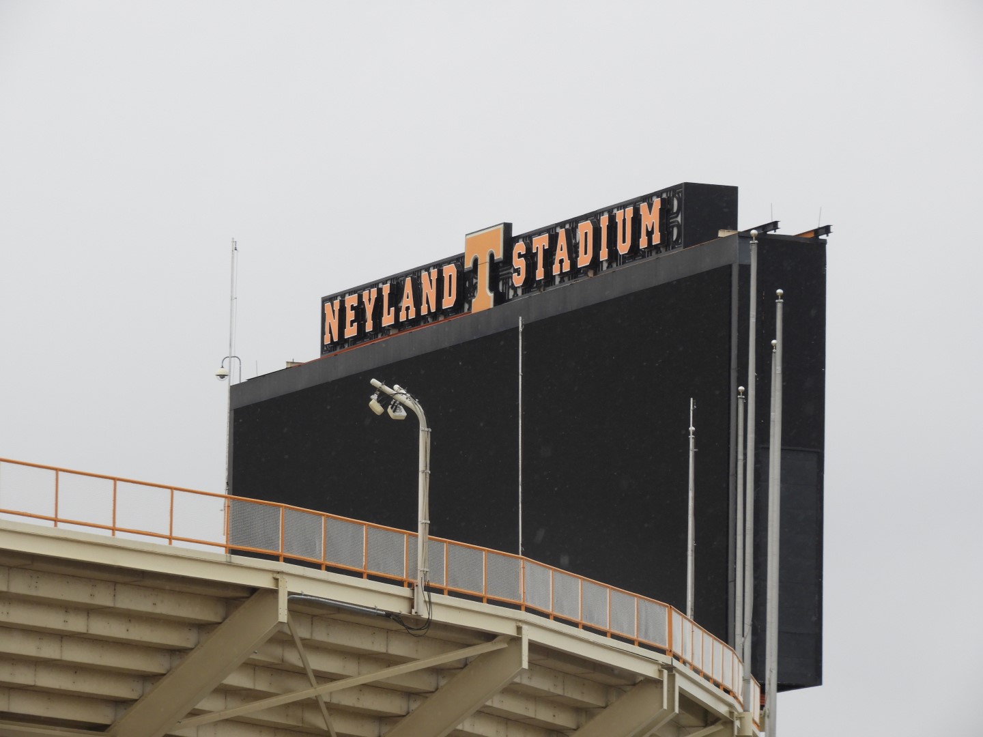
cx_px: 492
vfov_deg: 5.5
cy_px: 368
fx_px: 7667
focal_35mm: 270
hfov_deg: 7.3
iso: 125
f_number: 5.5
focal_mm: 48.4
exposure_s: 1/125
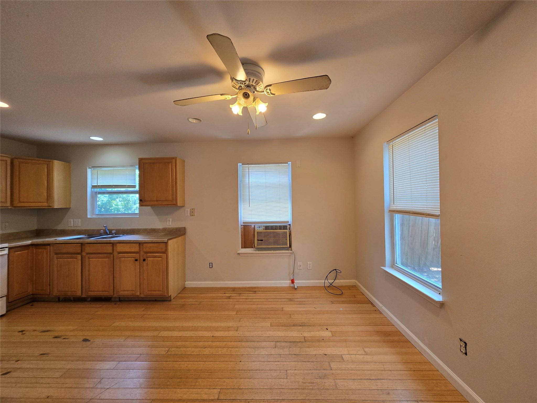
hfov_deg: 106.2
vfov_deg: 89.9
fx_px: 202
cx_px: 268
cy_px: 202
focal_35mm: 13
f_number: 2.2
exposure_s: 1/60
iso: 100
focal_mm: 2.2
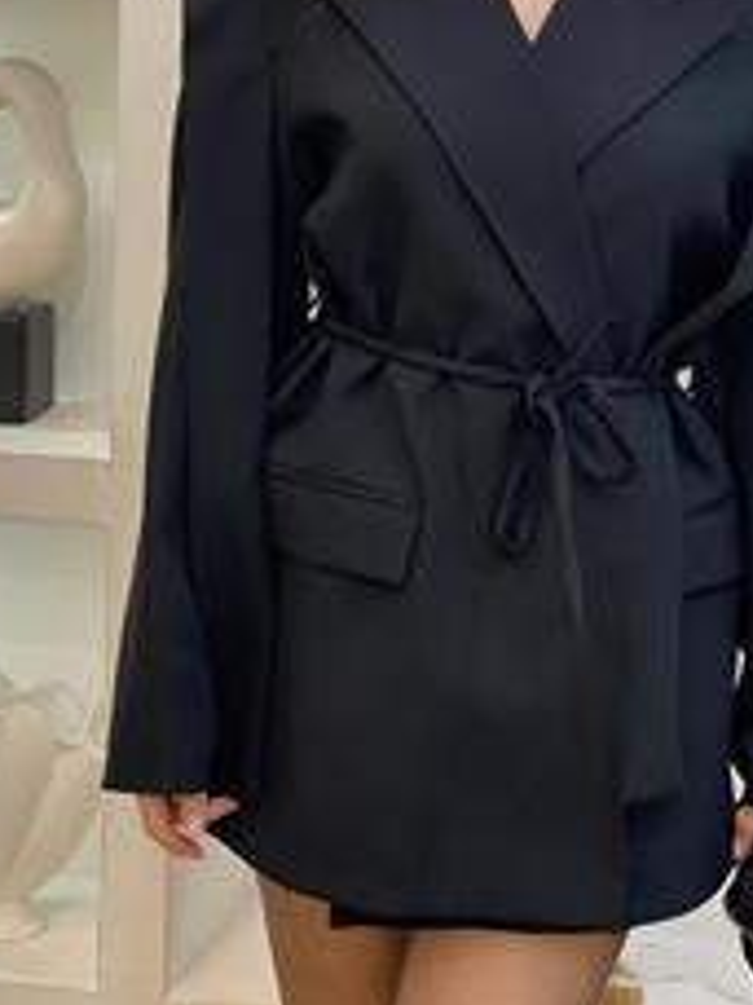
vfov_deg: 20.7
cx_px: 484
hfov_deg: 15.7
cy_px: 245
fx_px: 2726
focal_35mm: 94
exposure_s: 1/100
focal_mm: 6
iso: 100
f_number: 2
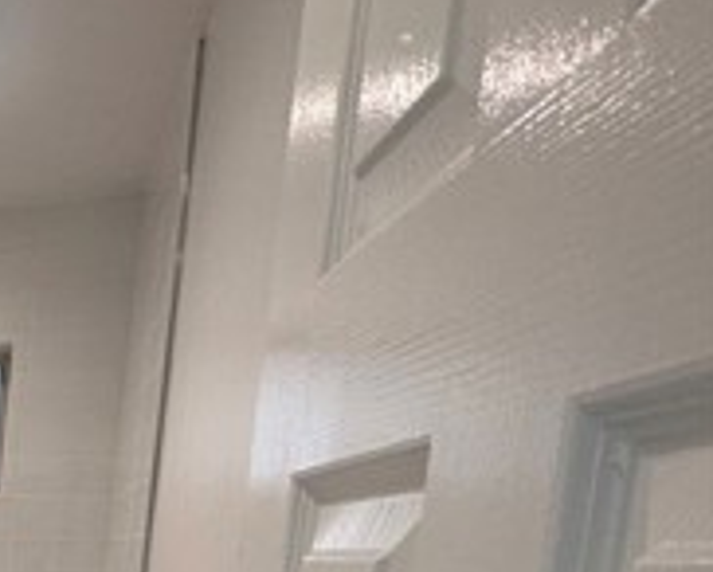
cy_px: 666
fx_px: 1014
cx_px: -533
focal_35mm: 48
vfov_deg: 28.0
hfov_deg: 23.1
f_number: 2.2
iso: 100
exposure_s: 1/120
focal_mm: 2.22
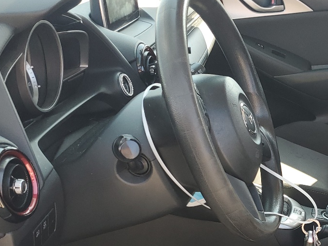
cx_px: 287
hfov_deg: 30.5
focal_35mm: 61
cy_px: 231
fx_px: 578
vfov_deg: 23.3
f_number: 1.5
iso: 50
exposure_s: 1/175
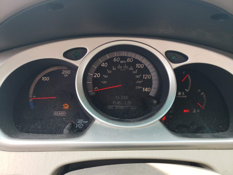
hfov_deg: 67.3
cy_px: 88
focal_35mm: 26
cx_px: 116
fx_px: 175
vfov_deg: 53.1
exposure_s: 1/164
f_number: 1.5
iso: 50
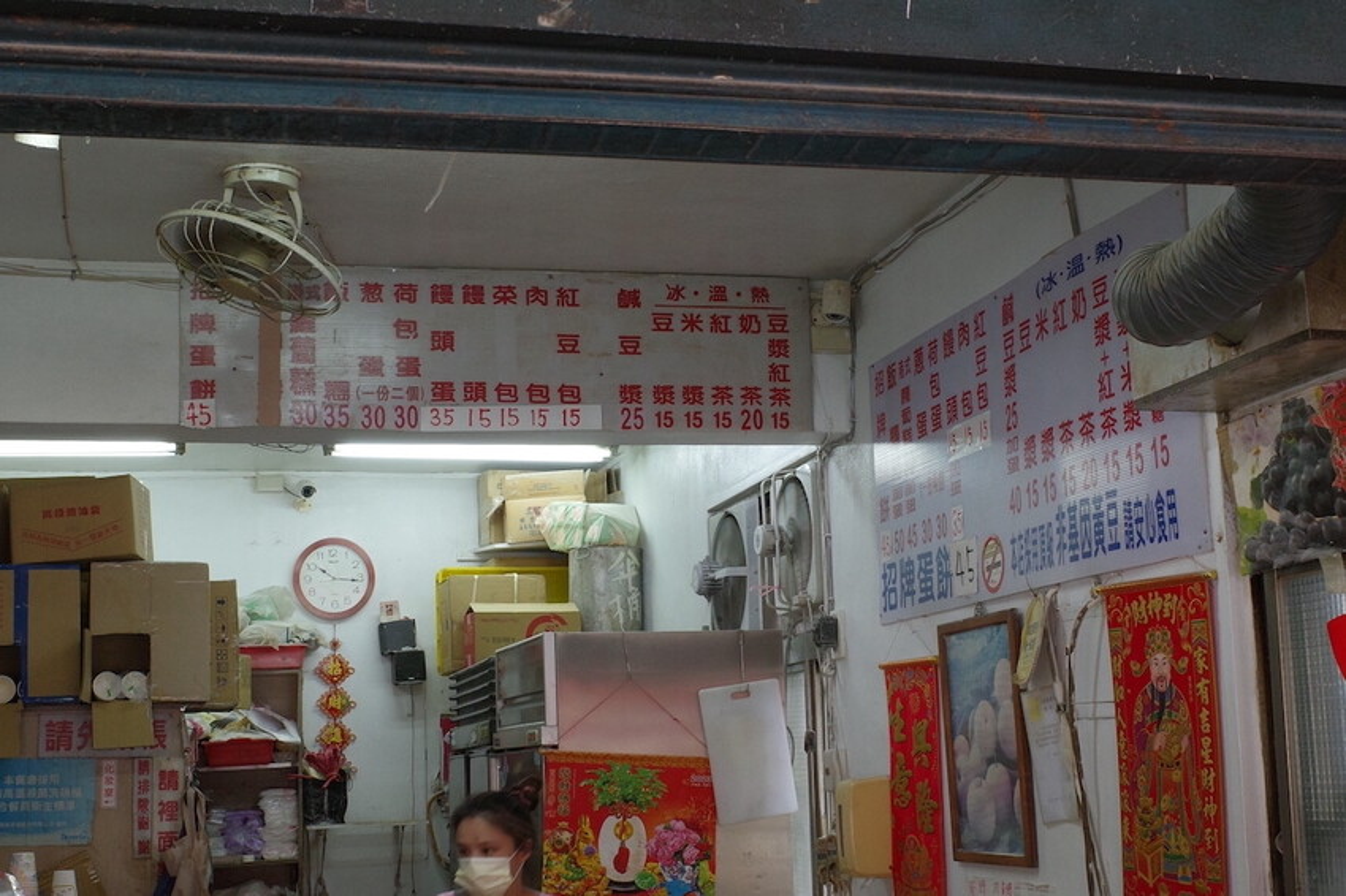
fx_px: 1869
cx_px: 673
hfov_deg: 39.6
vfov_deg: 27.0
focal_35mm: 50
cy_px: 448
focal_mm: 18.3
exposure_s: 1/60
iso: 800
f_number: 5.6
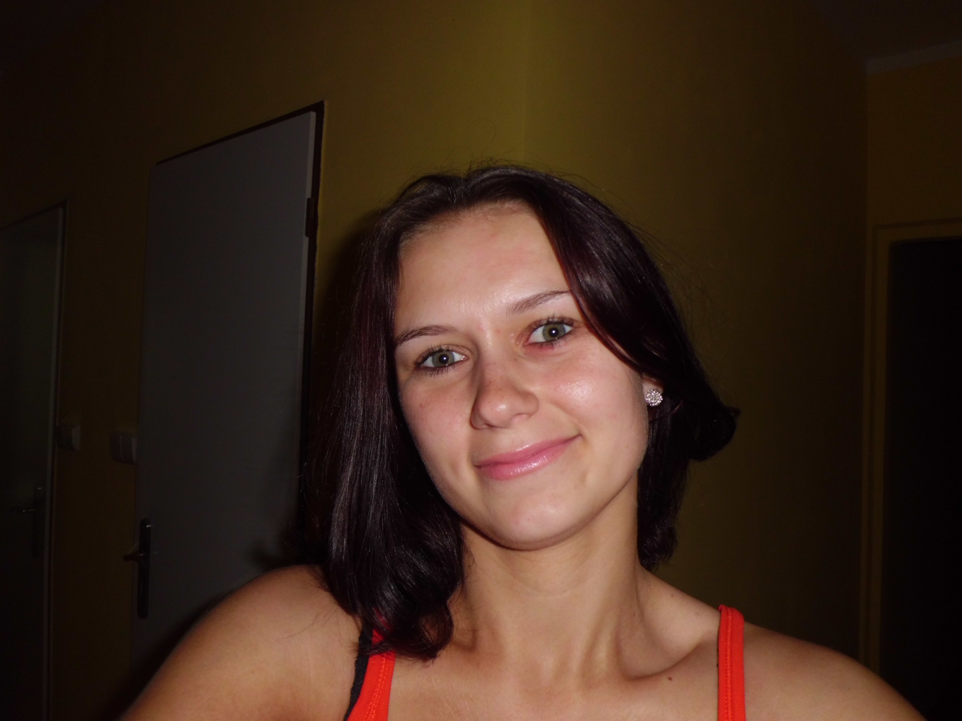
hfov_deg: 67.3
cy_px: 360
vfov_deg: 53.1
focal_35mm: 26
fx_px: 723
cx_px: 481
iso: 64
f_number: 2.8
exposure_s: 1/60
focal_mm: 4.7
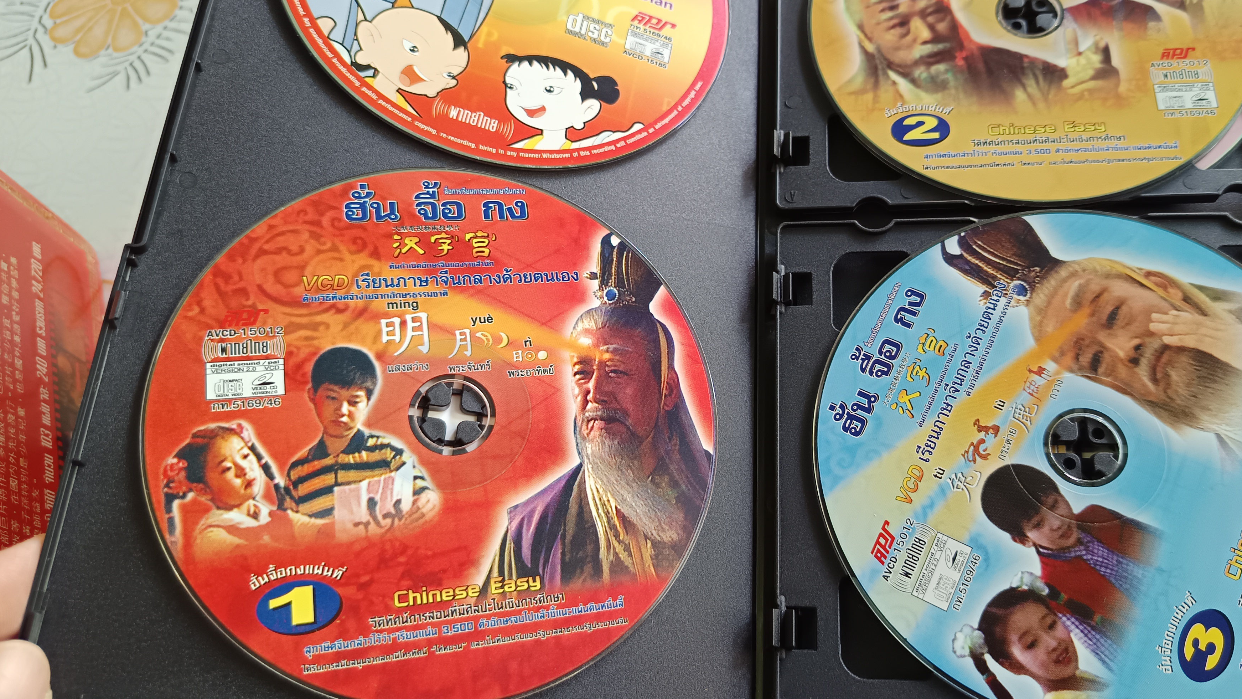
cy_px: 320
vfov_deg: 38.9
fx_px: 988
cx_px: 703
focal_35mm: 30
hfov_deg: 64.0
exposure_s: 1/50
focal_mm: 5.31
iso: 639
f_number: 1.7
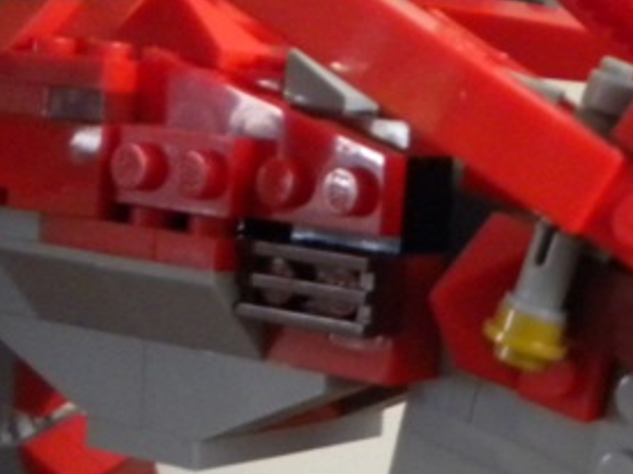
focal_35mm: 102
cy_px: 341
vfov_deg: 14.5
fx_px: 1864
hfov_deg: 18.0
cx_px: 824
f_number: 3.1
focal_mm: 6.3
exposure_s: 1/12.3
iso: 400
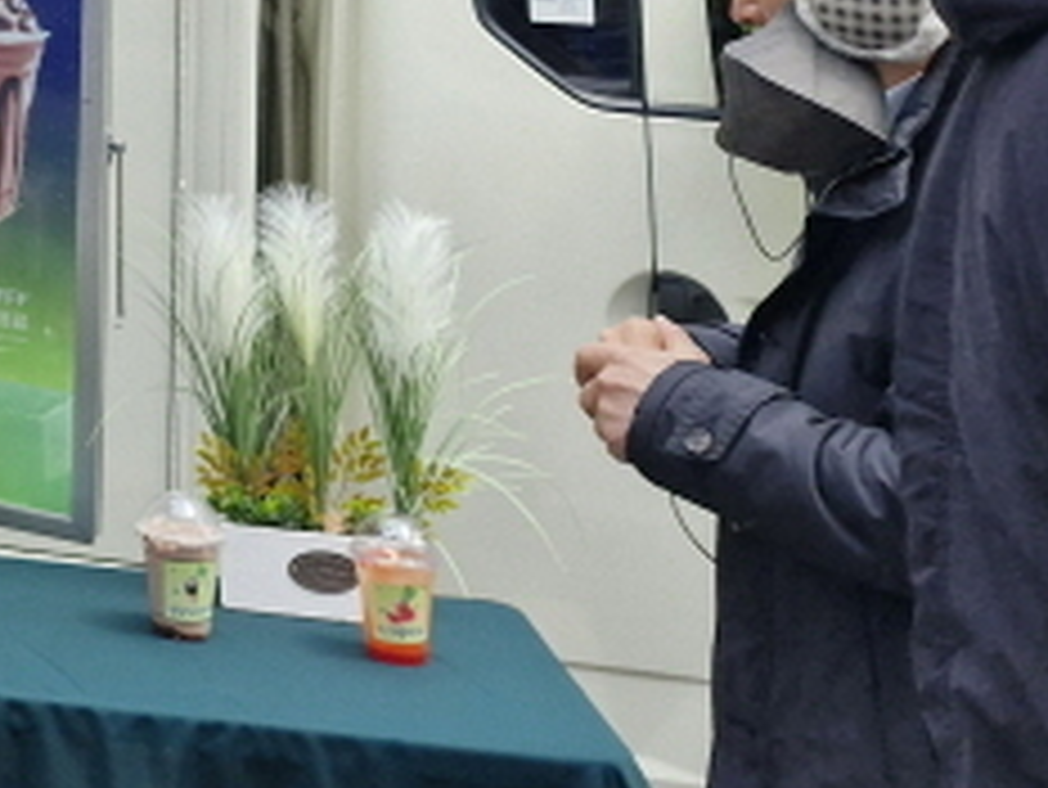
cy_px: -504
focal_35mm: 79
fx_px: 2393
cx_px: -630
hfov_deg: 20.3
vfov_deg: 16.5
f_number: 1.8
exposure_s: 1/383
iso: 50
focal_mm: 5.54
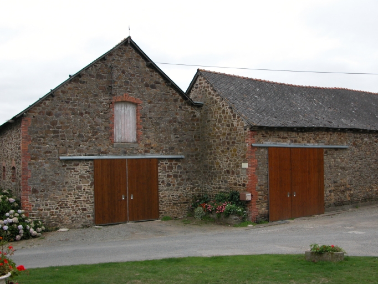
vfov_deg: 40.7
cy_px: 142
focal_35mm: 35
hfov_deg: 52.6
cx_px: 189
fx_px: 382
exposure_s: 1/122
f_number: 4
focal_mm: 9
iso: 100
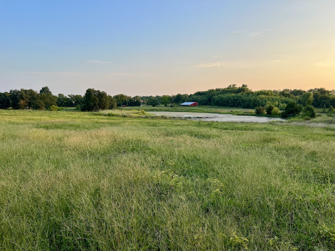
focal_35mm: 26
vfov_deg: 53.1
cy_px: 126
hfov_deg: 67.3
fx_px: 252
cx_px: 168
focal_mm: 5.7
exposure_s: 1/1295
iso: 50
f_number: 1.5
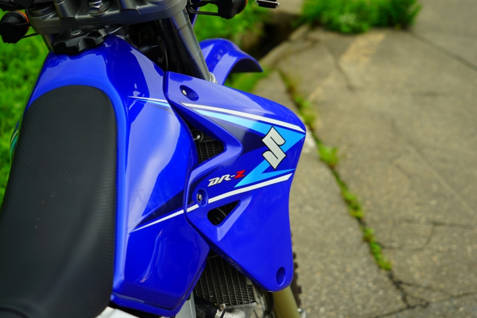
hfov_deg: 24.8
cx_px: 238
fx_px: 1087
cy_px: 159
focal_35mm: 82
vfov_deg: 16.7
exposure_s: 1/100
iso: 100
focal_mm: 82
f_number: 5.6
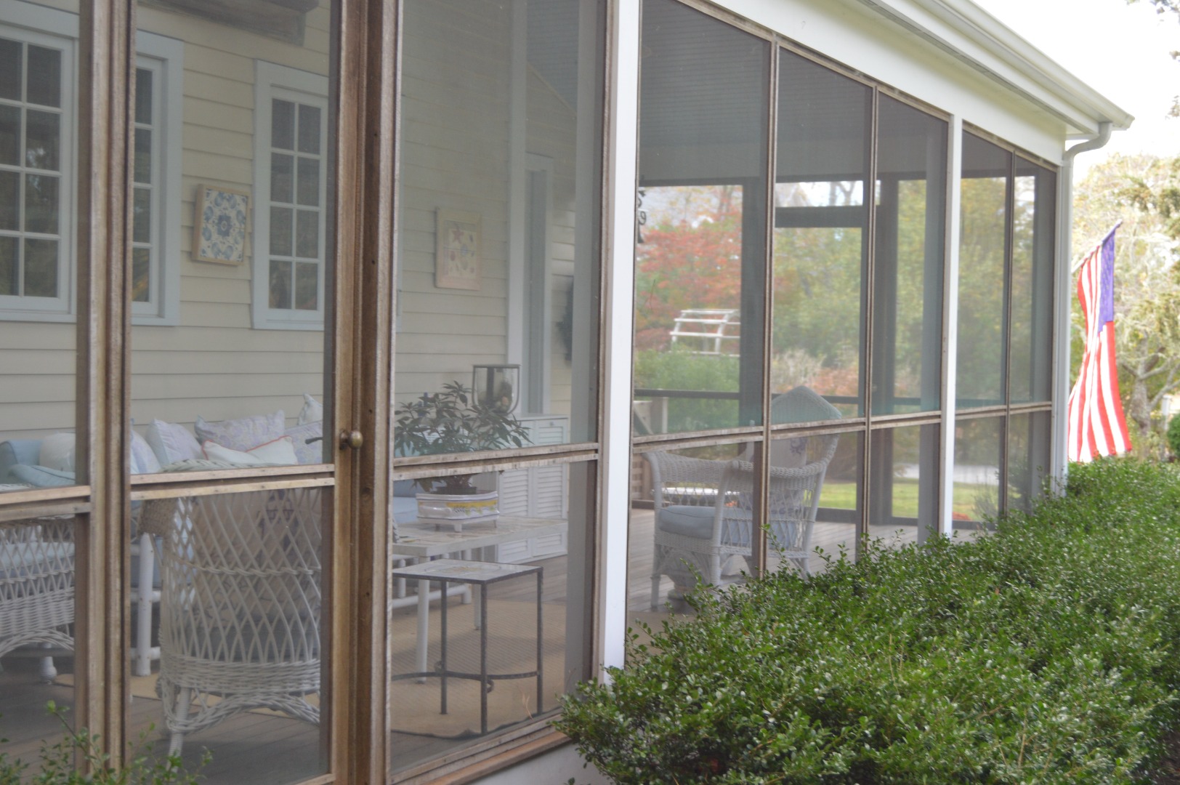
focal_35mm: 51
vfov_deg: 26.4
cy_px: 392
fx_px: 1670
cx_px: 590
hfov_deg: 38.9
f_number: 5
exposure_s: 1/100
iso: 400
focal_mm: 34
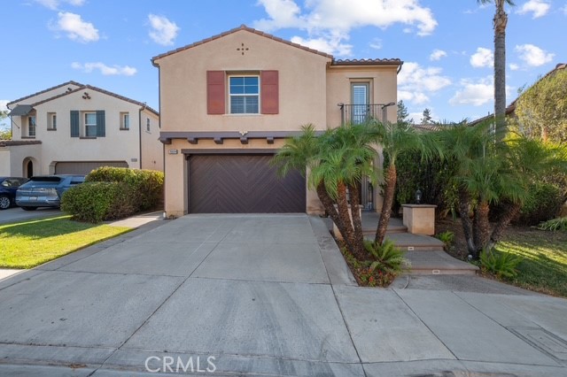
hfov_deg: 93.3
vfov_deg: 70.4
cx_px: 284
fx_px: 268
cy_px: 188
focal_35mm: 17
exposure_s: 1/250
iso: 140
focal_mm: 17
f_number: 5.6
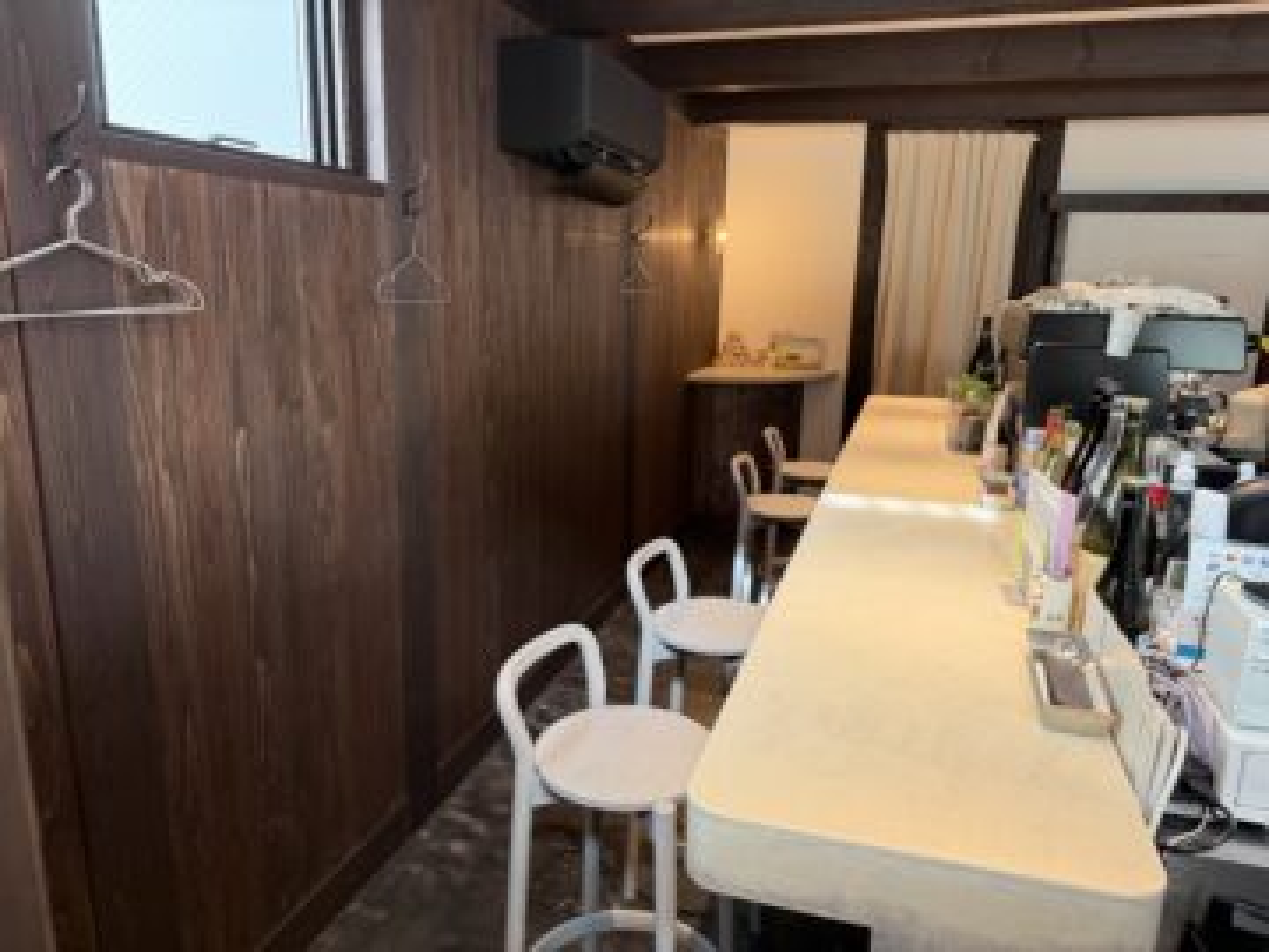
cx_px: 634
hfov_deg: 71.6
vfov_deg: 56.8
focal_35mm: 24
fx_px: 880
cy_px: 476
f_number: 1.78
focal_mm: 6.76
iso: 250
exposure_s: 1/60
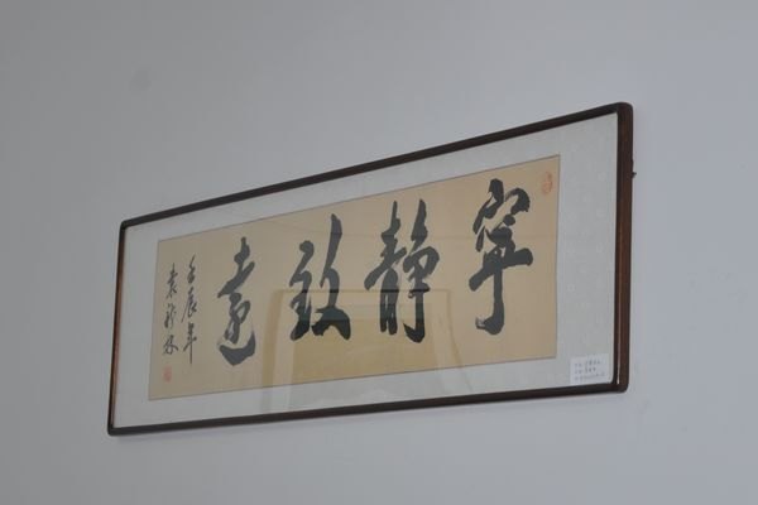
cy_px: 252
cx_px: 379
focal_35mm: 87
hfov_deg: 23.4
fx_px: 1832
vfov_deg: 15.7
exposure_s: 1/60
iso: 250
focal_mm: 58
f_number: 5
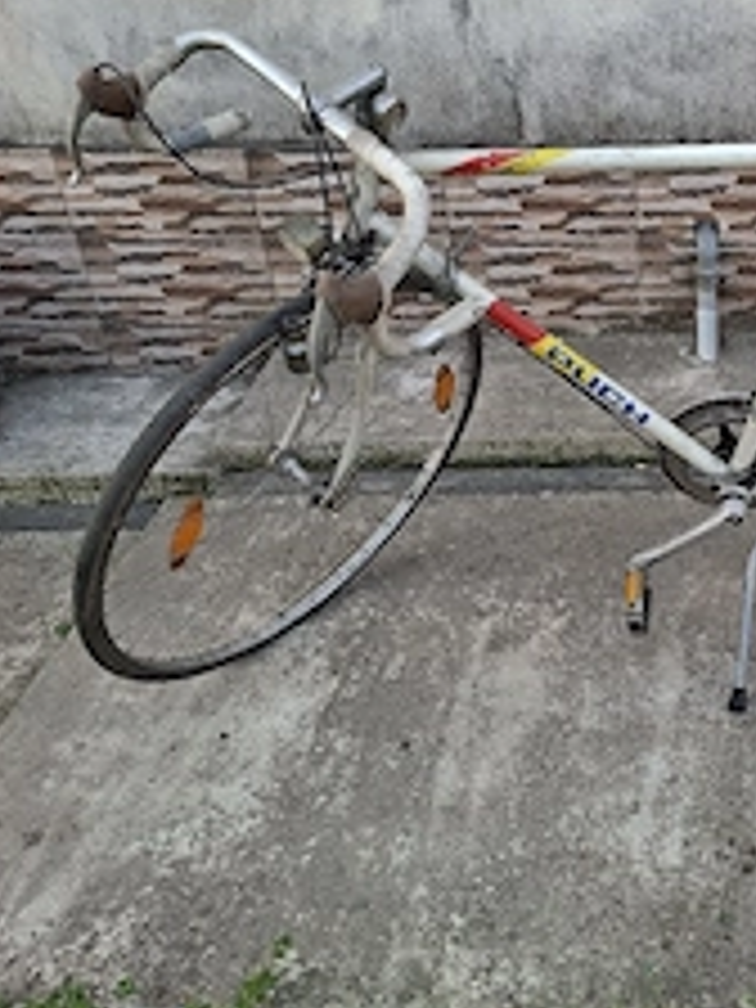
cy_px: 374
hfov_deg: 33.5
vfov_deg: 45.4
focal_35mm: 41
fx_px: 1194
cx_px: 662
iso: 50
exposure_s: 1/179
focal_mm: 5.54
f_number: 1.8
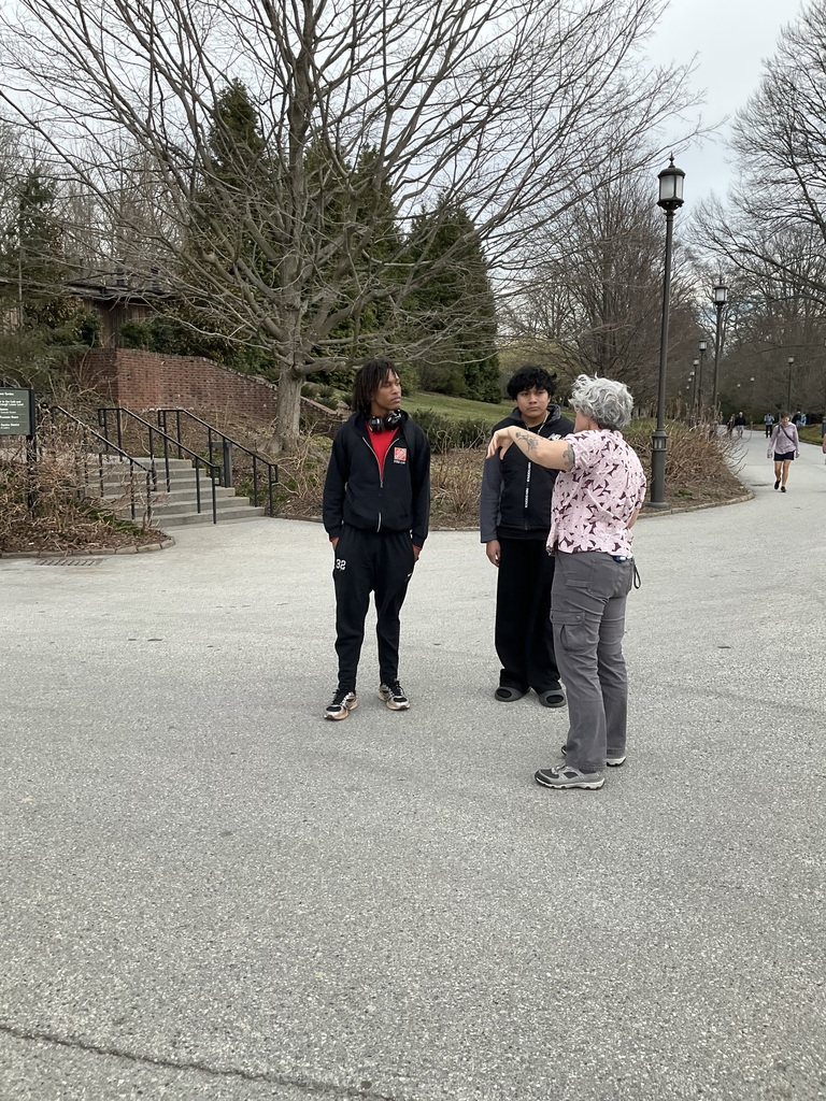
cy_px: 550
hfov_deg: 48.2
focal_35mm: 29
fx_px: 923
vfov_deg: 61.7
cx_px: 413
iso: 25
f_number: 1.8
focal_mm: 3
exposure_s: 1/540
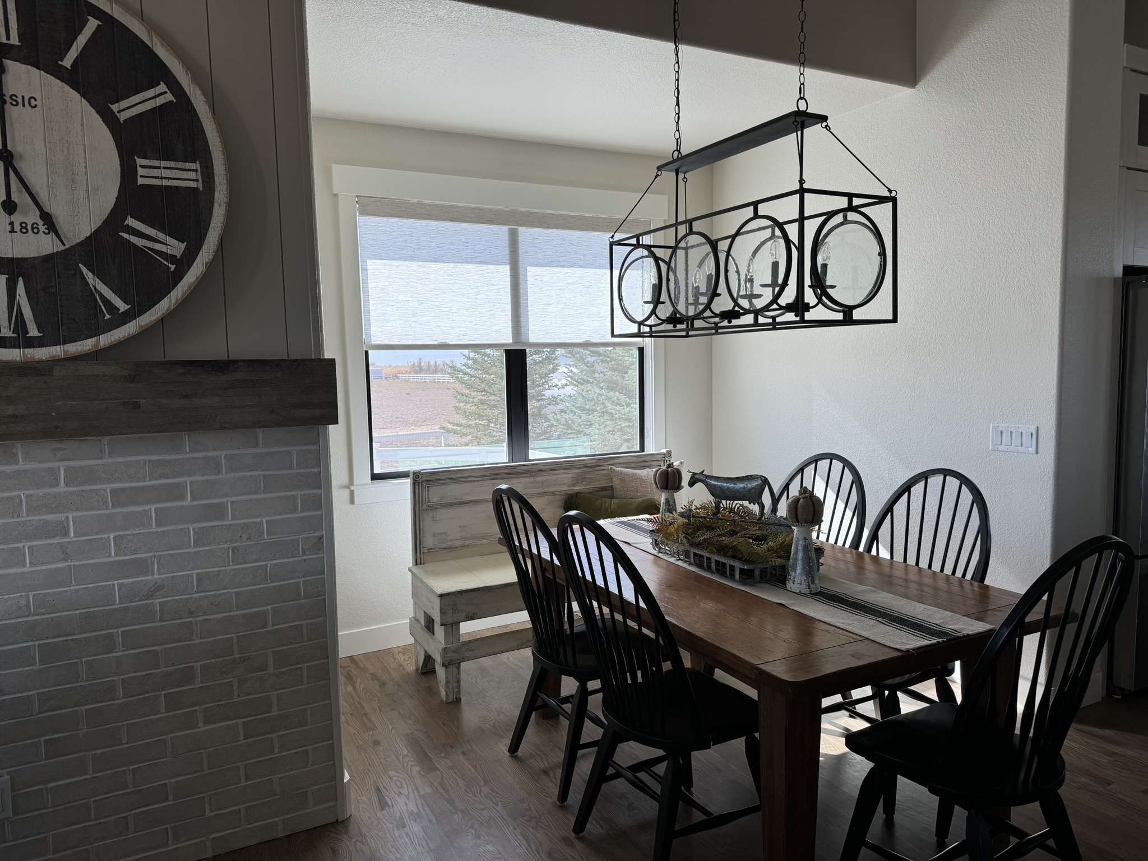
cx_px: 574
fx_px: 796
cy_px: 430
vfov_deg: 56.8
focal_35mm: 24
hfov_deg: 71.6
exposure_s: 1/514
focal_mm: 6.76
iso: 80
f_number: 1.78
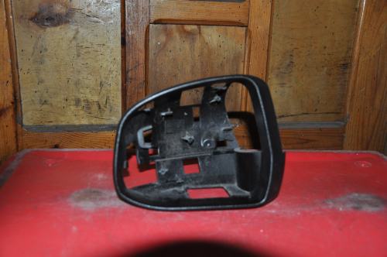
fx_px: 419
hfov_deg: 49.6
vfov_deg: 34.1
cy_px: 128
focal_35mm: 39
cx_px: 194
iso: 800
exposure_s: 1/60
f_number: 4
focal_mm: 26
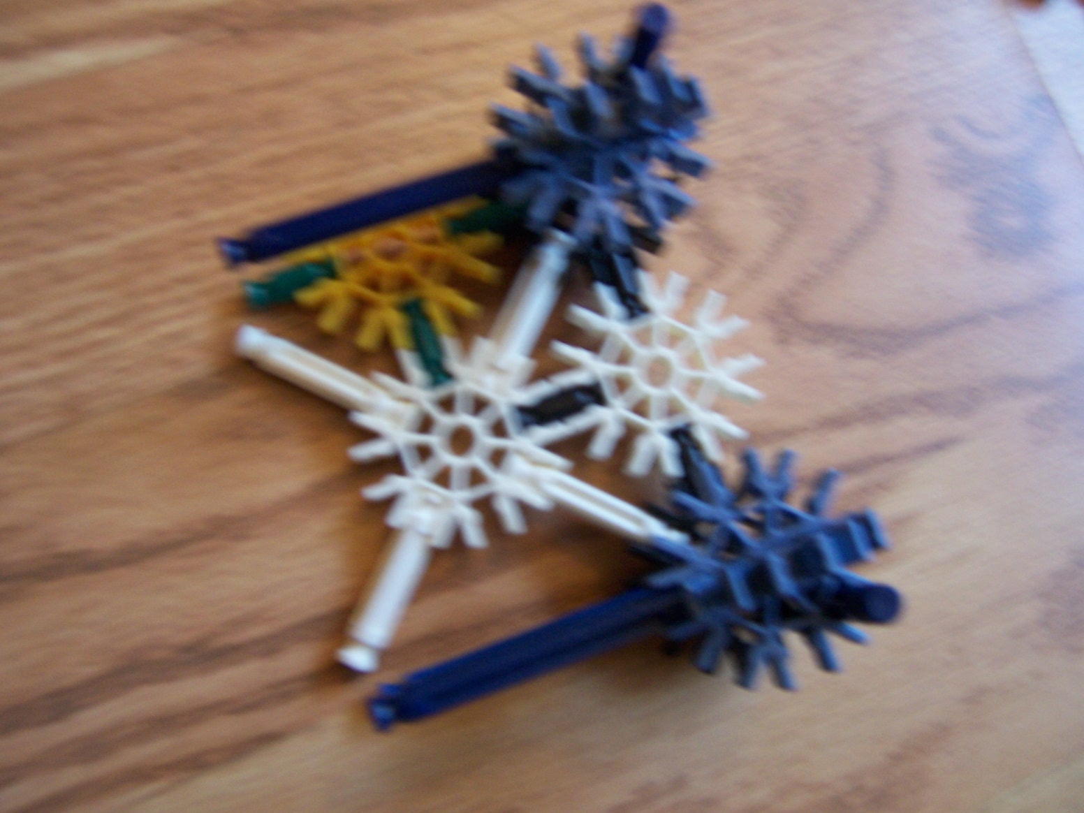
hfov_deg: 55.4
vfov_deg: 42.9
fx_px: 1033
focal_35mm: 33
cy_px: 406
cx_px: 542
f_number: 3.4
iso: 140
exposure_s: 1/15
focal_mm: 5.5
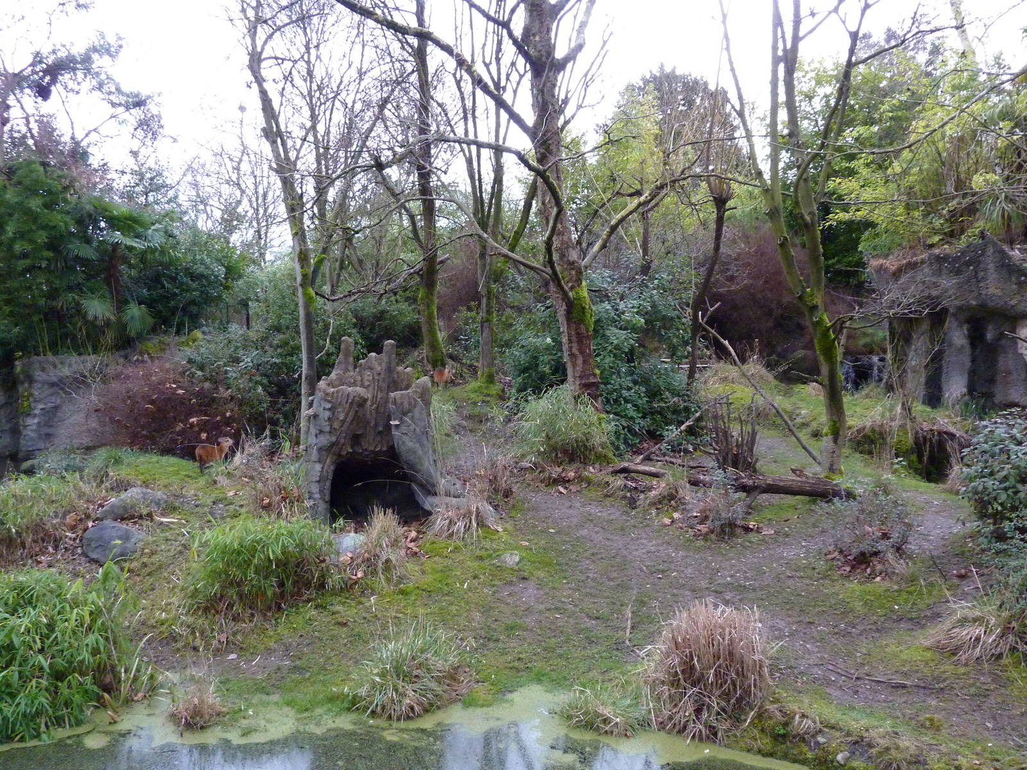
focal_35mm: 25
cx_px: 514
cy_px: 385
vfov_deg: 54.9
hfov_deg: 69.4
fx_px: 742
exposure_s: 1/125
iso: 400
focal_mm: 4.1
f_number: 3.3
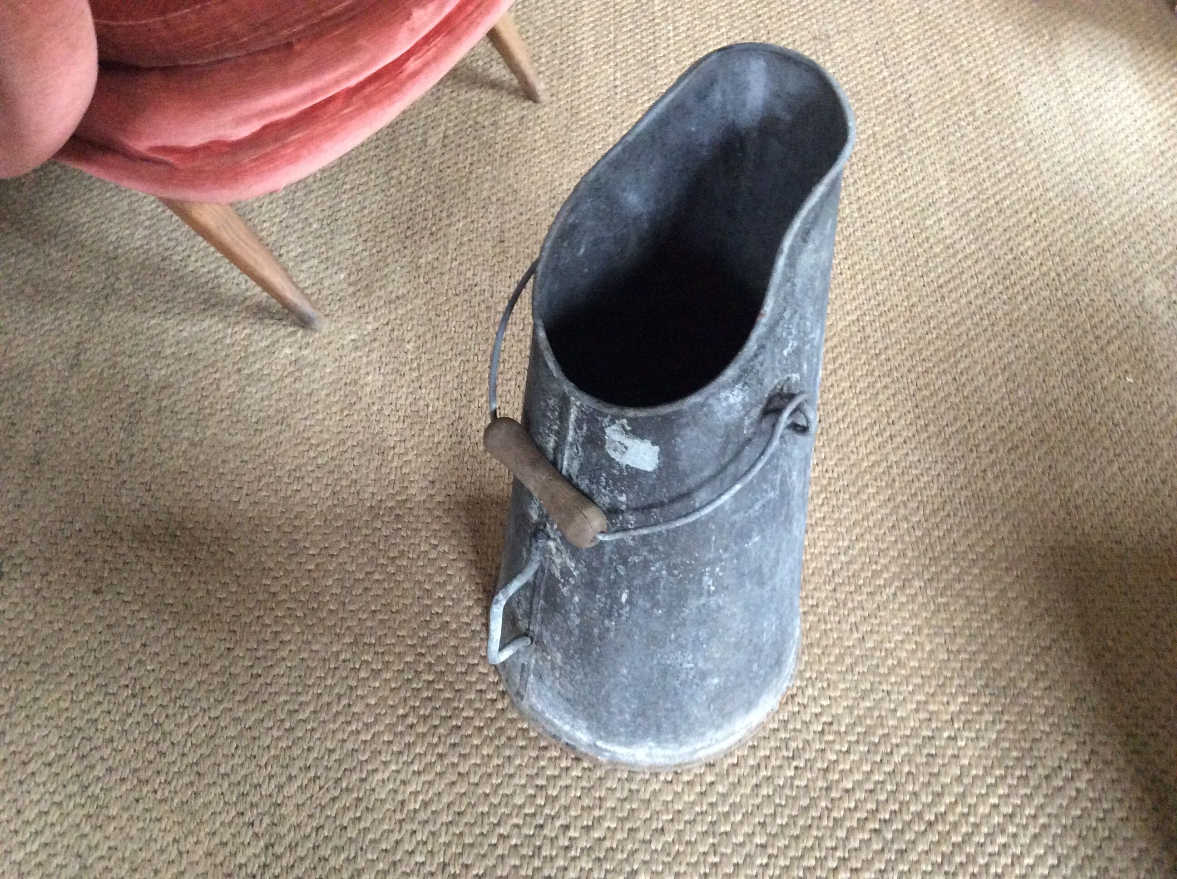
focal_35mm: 32
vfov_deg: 44.1
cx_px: 588
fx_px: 1086
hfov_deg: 56.9
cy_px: 440
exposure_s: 1/17
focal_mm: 3.3
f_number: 2.4
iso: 320
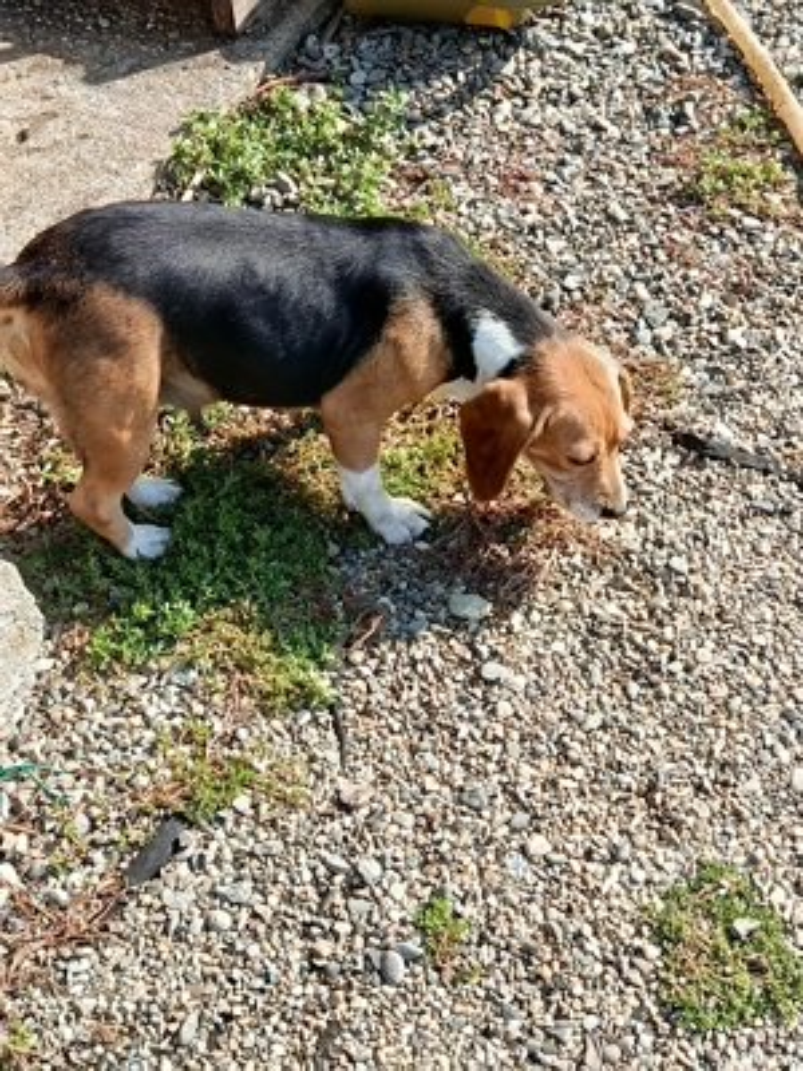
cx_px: 402
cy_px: 536
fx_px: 1485
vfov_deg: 39.7
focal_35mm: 48
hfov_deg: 30.3
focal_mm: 5.24
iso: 50
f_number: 1.7
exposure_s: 1/265
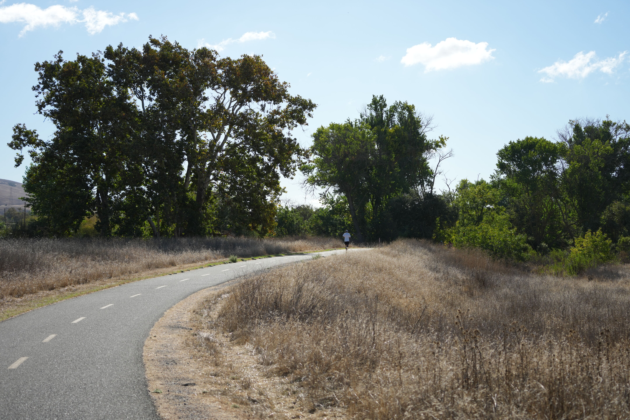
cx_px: 315
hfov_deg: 31.9
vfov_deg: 21.6
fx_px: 1102
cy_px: 210
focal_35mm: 63
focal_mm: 63
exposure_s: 1/2500
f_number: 5
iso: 400
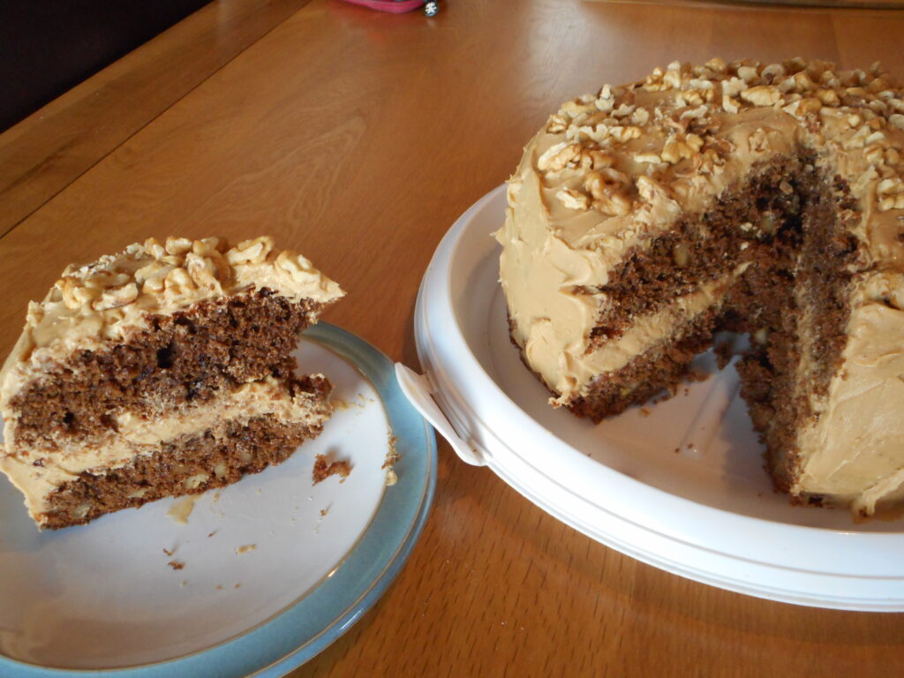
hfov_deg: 54.0
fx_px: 888
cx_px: 452
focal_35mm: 34
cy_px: 339
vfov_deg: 41.8
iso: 400
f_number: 4.2
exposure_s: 1/30
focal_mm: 6
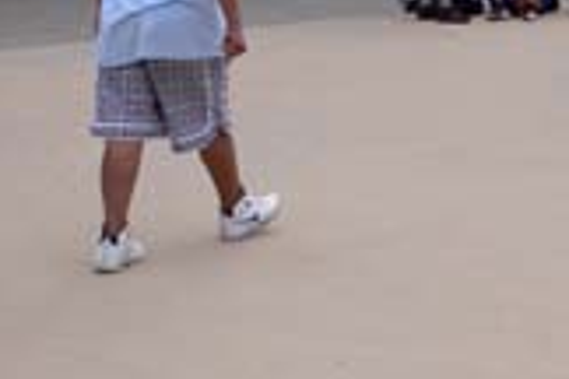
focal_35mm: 104
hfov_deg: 18.1
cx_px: 780
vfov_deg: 12.7
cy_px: -140
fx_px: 1644
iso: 80
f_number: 3.7
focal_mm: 6
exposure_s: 1/640
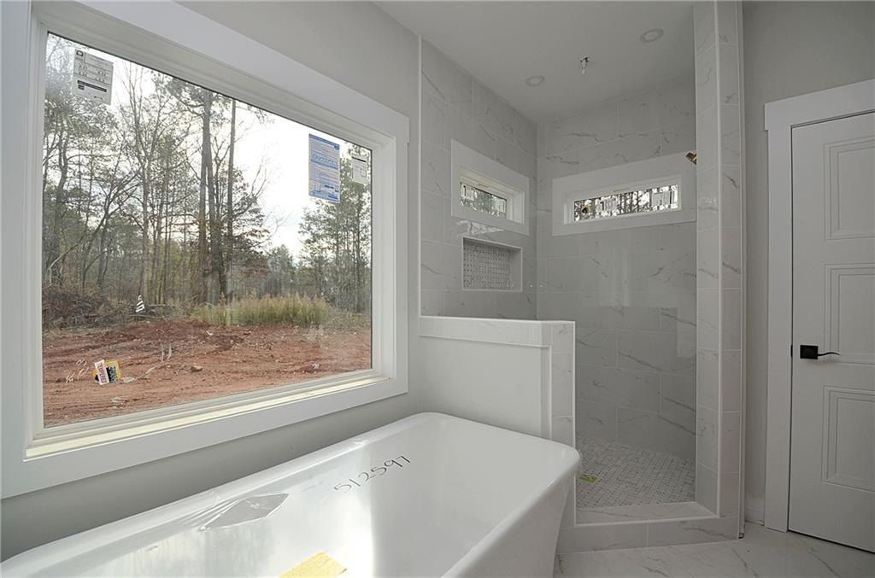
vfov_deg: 77.0
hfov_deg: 100.5
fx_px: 364
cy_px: 289
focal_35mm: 15
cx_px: 438
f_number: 5
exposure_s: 1/200
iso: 100
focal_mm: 10
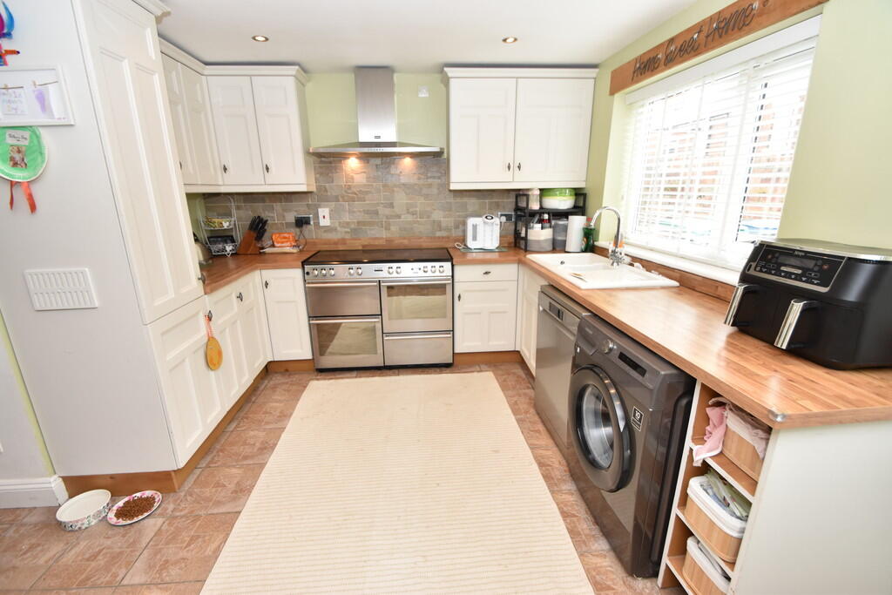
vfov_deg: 77.3
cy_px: 298
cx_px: 446
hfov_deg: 100.4
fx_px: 372
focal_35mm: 15
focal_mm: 10
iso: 800
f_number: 5.6
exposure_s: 1/125
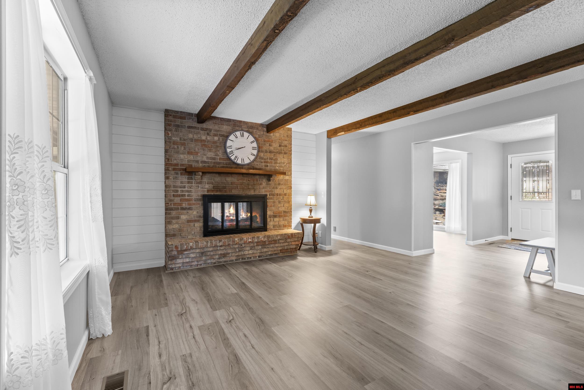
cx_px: 292
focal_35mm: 15
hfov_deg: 100.4
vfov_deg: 77.3
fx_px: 243
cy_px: 195
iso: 200
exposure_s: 2.5
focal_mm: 10
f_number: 9
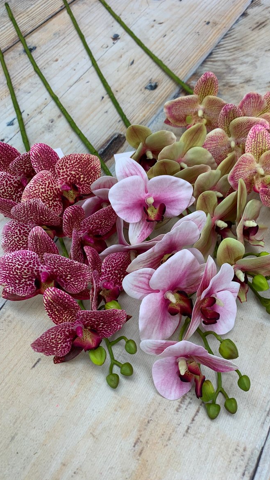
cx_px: 168
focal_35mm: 29
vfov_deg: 66.1
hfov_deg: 39.9
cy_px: 240
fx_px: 369
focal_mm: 4.25
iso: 40
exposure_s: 1/122
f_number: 1.8
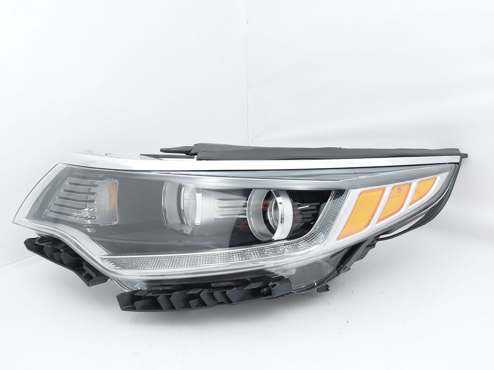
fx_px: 342
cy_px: 185
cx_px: 247
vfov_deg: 56.8
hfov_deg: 71.6
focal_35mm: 24
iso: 50
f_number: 1.8
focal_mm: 5.23
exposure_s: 1/50
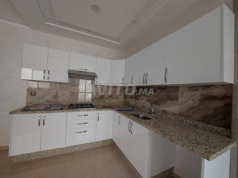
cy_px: 89
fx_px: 89
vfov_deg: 89.9
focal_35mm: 13
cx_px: 119
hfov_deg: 106.2
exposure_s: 1/50
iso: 80
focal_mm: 1.74
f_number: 2.2
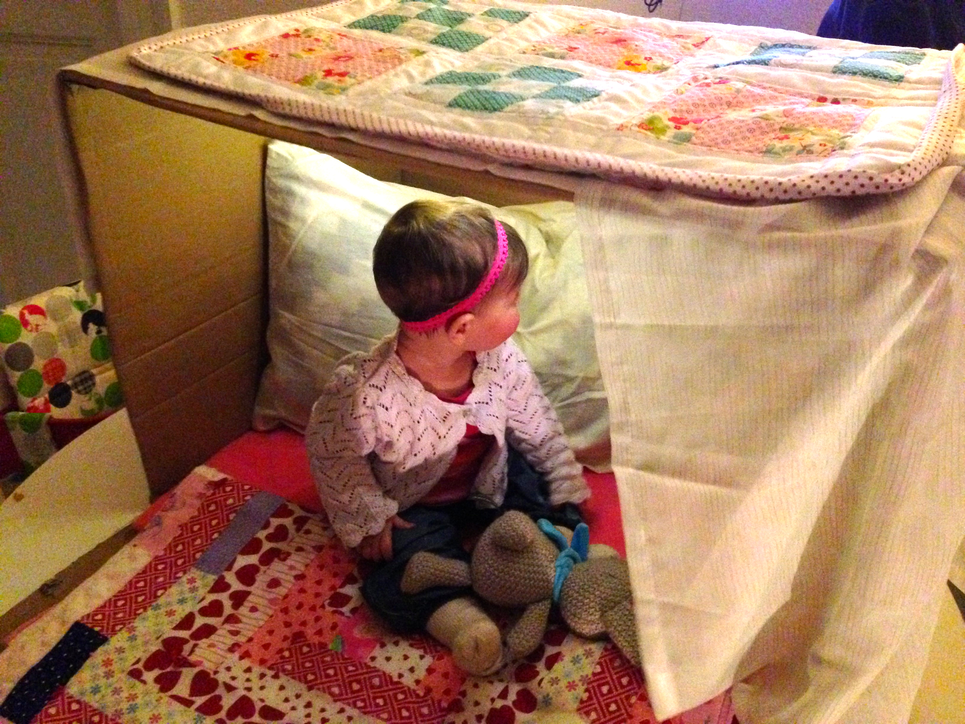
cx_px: 482
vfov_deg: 42.9
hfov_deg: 55.4
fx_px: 920
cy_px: 362
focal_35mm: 33
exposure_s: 1/15
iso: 800
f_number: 2.4
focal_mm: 4.12
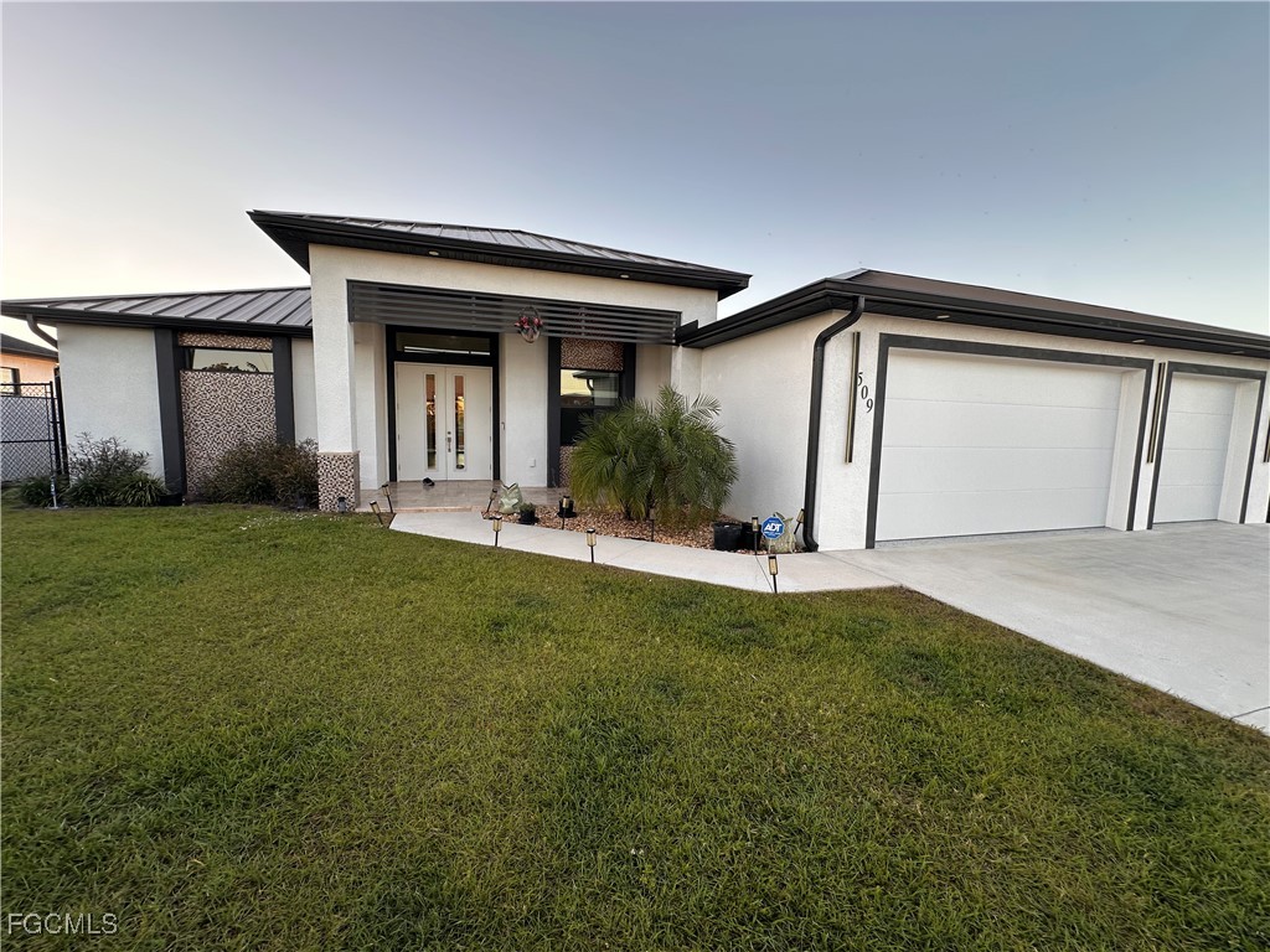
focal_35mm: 14
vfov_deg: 85.7
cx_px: 635
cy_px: 476
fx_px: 514
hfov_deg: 102.1
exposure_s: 1/100
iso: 40
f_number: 2.2
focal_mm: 2.22
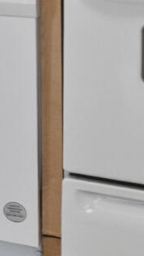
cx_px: -536
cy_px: -137
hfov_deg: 6.1
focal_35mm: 144
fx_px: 977
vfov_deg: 13.9
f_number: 9
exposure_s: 1/5
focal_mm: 11.5
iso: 250
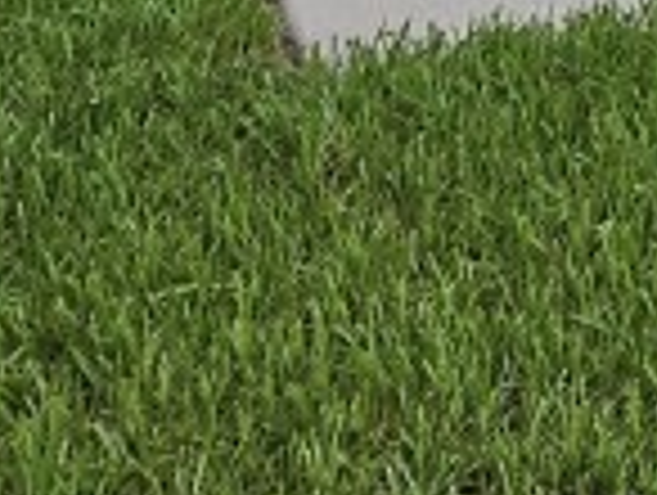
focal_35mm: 161
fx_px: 3061
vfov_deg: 7.7
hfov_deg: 11.7
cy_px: -1125
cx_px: 1012
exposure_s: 1/205
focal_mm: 5.4
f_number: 1.8
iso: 25
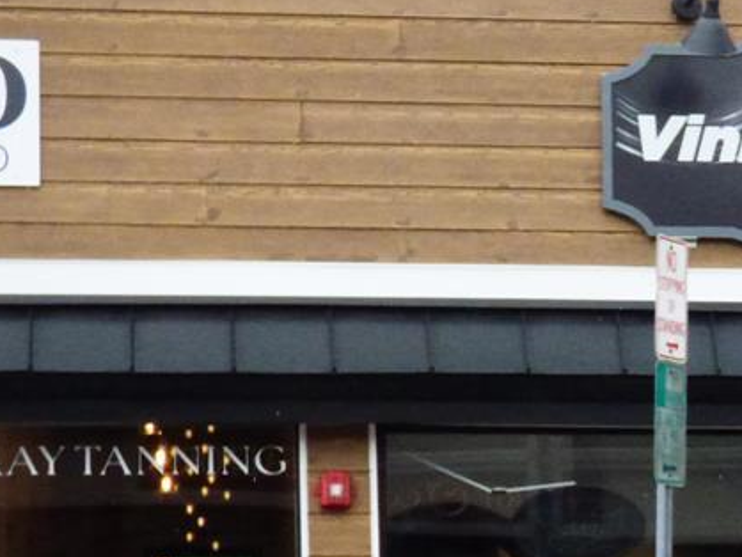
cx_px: 833
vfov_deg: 8.8
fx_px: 3625
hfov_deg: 11.5
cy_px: 520
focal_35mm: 169
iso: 1600
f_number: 4.3
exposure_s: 1/1600
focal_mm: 12.29
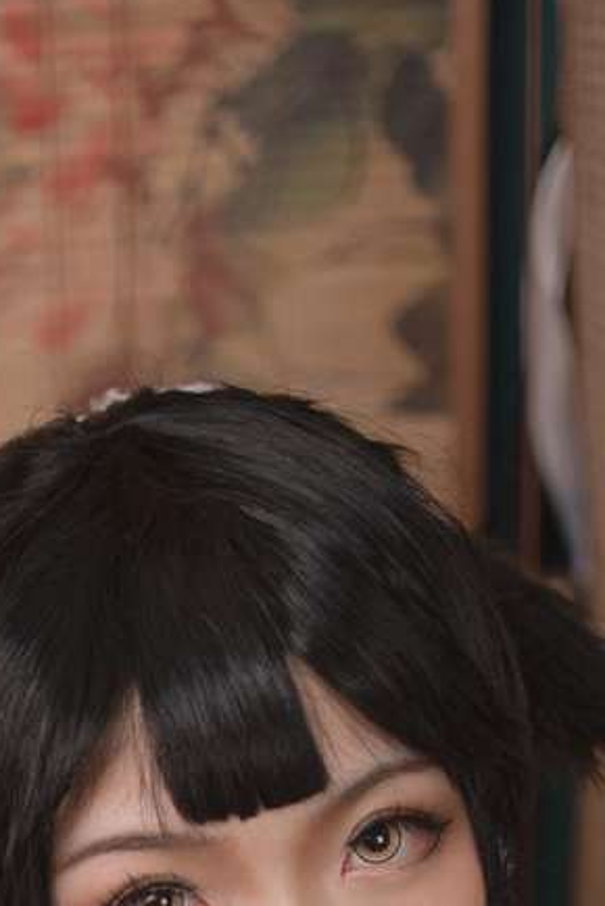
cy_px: 1363
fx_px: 3649
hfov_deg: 9.3
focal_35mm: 145
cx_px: -211
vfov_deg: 13.3
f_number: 1.4
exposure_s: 1/160
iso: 400
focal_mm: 35
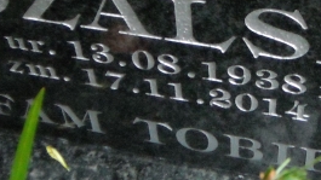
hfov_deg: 23.1
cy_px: 28
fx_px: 783
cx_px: 132
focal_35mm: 92
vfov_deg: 13.1
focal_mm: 5.7
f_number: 2.8
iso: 766
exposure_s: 1/176
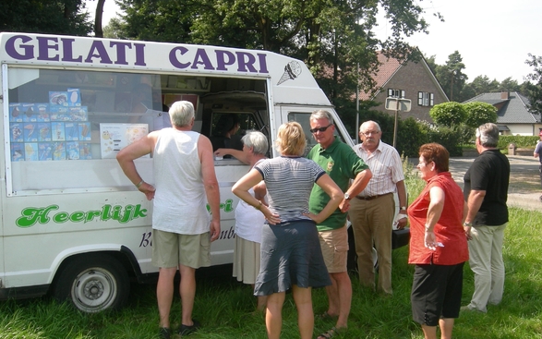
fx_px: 576
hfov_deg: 50.4
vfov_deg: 32.8
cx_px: 273
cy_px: 176
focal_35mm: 39
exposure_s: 1/169
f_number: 4.8
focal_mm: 7.5
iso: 64
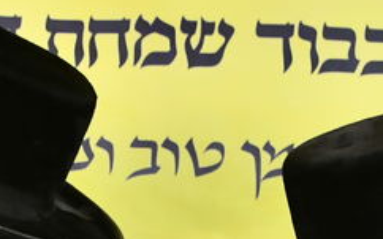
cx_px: 408
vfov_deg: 6.6
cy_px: 531
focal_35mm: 189
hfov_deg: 11.0
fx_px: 1972
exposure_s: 1/100
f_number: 5.6
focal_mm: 32
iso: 4000
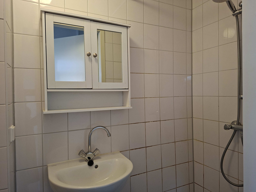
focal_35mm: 23
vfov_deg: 58.9
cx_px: 128
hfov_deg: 73.9
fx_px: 170
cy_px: 96
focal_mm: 5.54
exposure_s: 1/100
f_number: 1.8
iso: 320
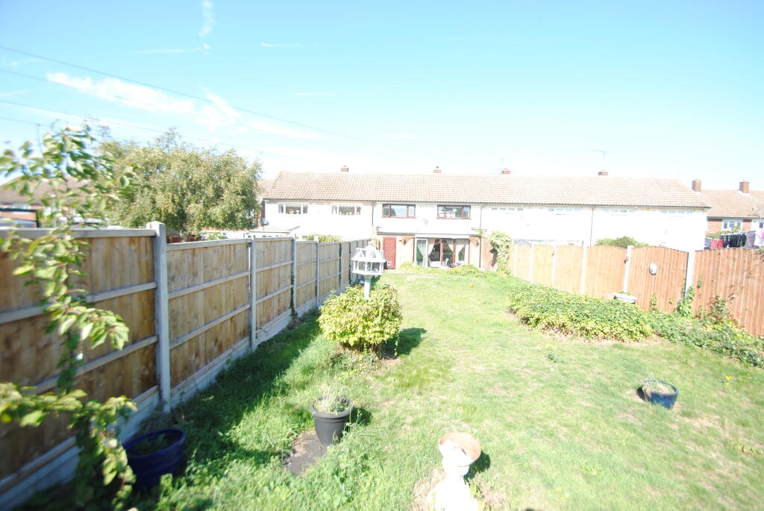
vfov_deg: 77.5
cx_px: 382
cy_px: 256
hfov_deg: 100.3
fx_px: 319
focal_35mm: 15
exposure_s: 1/160
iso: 100
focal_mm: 10
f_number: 6.3
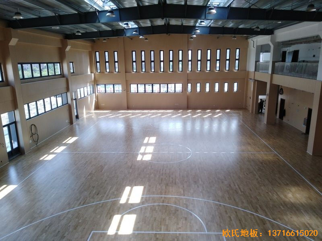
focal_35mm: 26
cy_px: 120
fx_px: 242
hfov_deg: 67.4
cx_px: 161
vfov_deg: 53.0
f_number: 2.2
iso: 100
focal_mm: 3.83
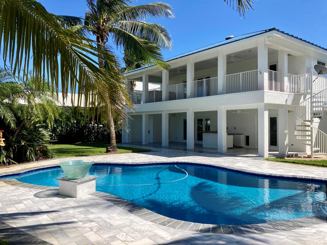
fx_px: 265
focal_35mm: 28
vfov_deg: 49.7
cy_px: 122
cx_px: 164
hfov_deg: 63.4
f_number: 1.8
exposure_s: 1/1869
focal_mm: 3.99
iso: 20
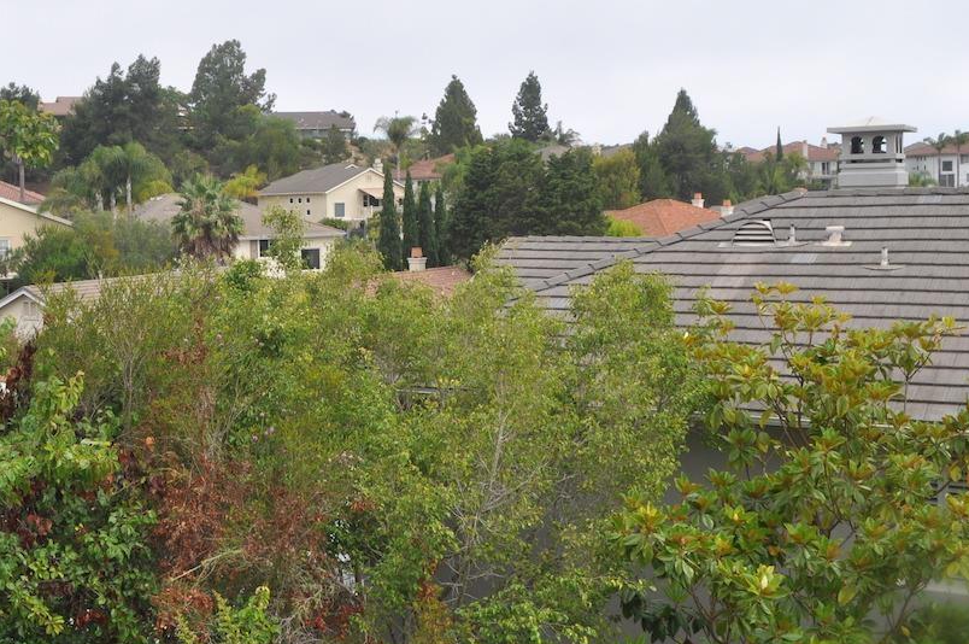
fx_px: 1156
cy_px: 260
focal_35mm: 43
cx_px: 306
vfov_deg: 31.0
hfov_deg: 44.7
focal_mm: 18
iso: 200
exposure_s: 1/200
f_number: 11
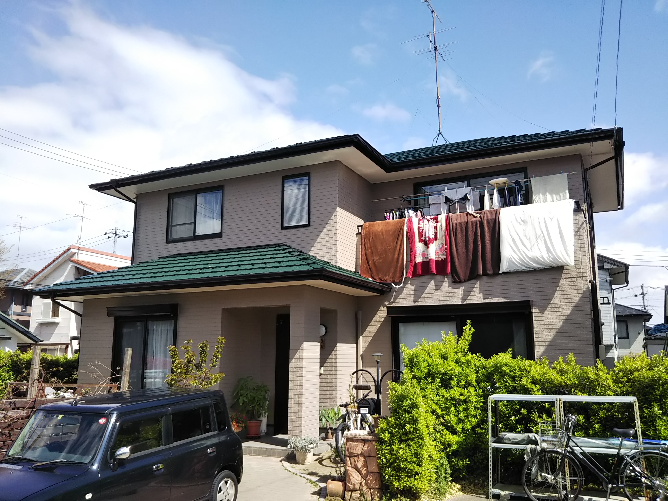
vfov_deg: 46.8
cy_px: 250
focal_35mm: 30
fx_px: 579
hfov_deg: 60.0
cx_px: 334
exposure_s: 1/715
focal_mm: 4
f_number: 2.2
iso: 20
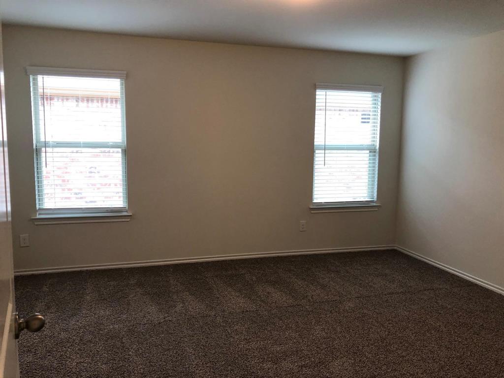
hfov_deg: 63.4
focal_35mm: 28
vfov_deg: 49.7
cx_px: 252
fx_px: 408
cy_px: 189
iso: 40
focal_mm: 4
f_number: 1.8
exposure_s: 1/24
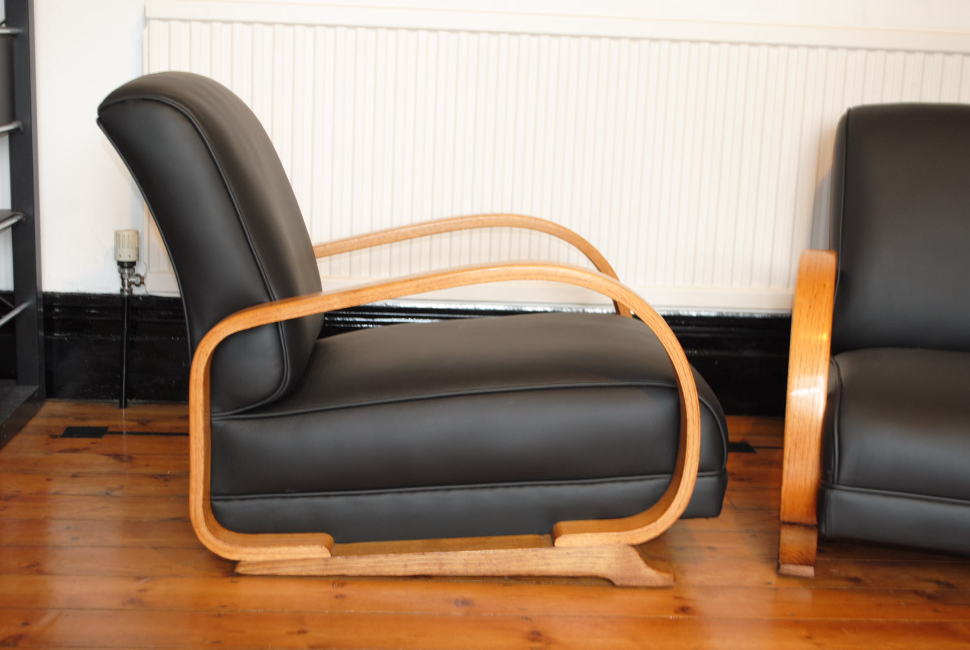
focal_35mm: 51
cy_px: 325
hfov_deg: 38.8
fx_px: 1376
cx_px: 485
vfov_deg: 26.6
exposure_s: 1/2.5
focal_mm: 34
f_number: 5
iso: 200
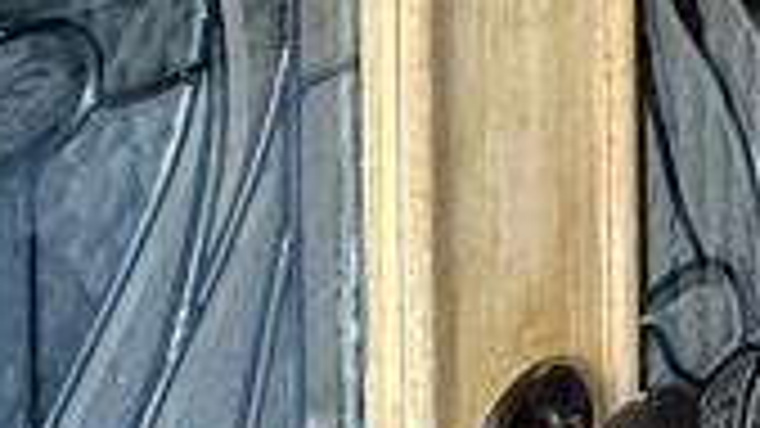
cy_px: -464
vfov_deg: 13.8
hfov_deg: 20.9
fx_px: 1451
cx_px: 1345
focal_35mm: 72
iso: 250
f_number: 2.2
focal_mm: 2.22
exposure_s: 1/100
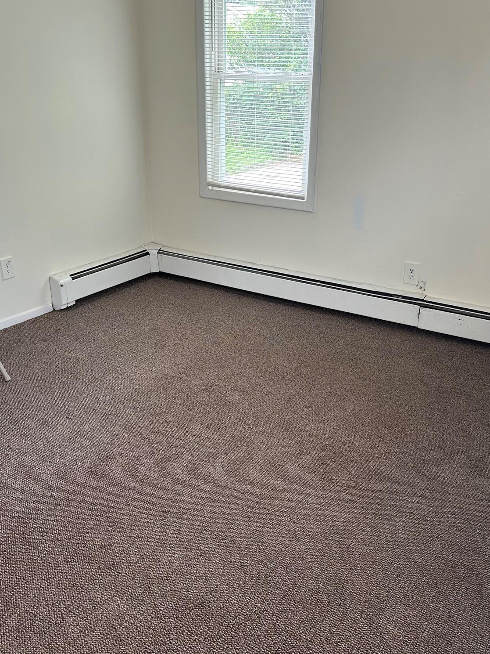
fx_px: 623
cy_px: 328
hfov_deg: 42.9
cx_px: 261
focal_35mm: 33
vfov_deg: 55.3
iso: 100
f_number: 1.78
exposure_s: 1/121
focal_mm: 6.86
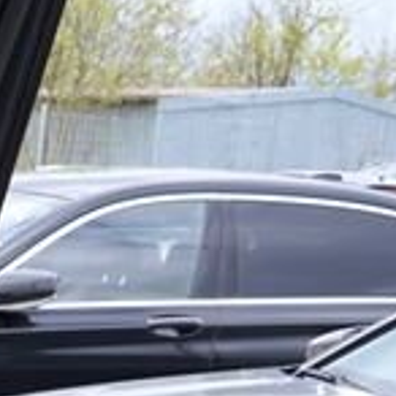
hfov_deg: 10.3
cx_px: -594
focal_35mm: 143
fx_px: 1851
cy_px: 545
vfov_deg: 11.8
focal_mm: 24
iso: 100
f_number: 6.3
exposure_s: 1/160
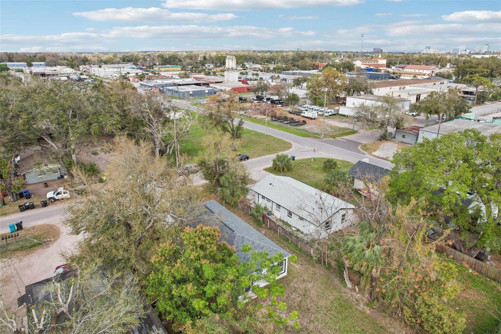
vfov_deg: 57.2
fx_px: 306
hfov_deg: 78.6
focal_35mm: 22
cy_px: 167
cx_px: 250
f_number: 2.8
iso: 160
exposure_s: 1/1500
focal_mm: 8.4
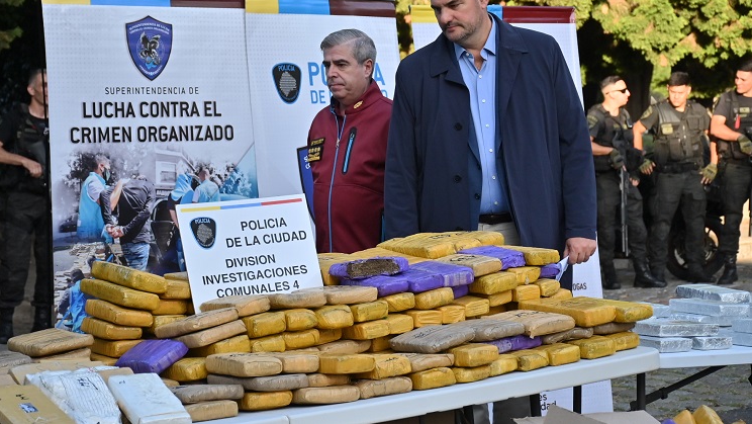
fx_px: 1895
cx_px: 377
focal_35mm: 95
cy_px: 172
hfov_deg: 22.4
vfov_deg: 12.7
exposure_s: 1/1250
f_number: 6.3
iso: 640
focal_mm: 60
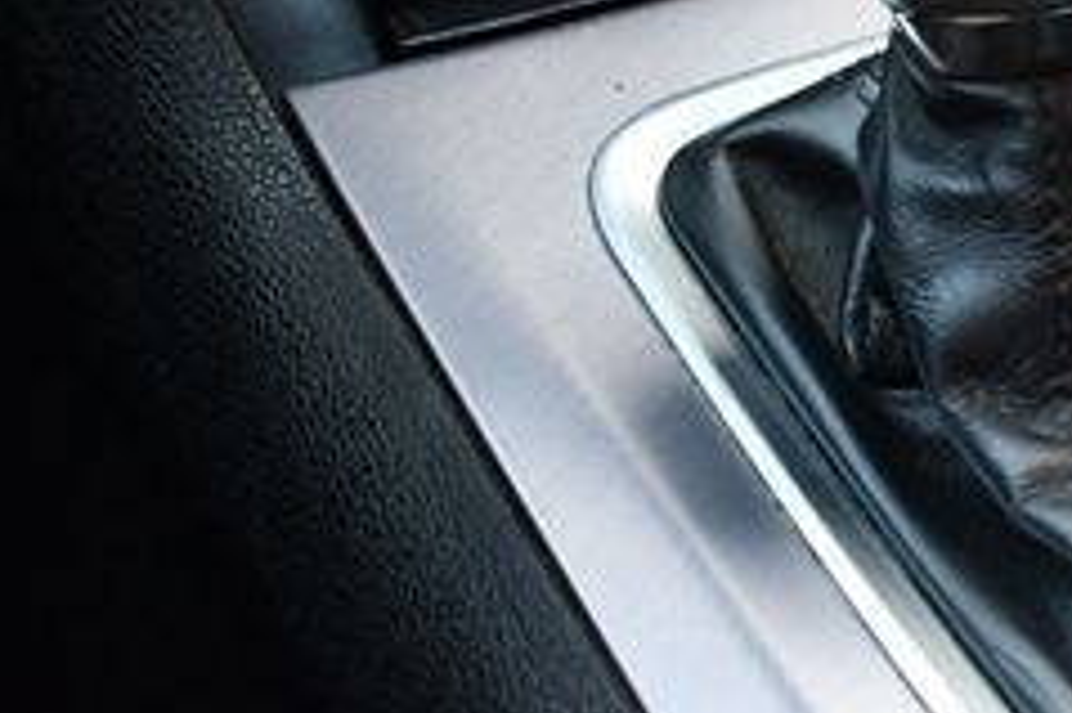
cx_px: 1359
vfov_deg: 12.7
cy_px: 54
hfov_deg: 18.0
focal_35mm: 107
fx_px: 3184
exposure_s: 1/125
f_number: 4
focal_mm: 27
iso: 1100
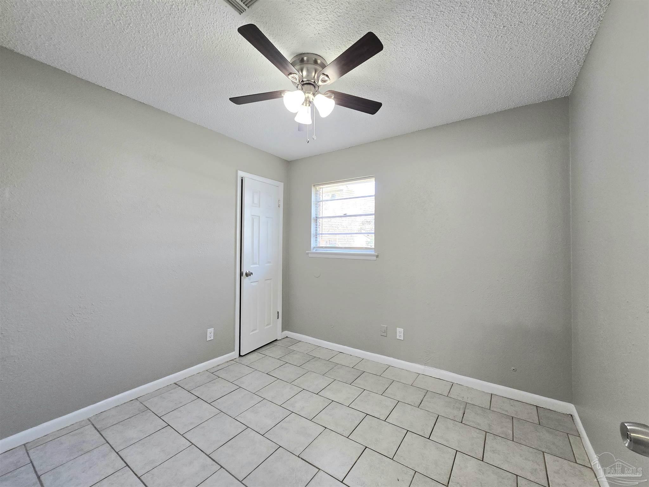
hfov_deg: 106.2
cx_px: 324
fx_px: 244
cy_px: 244
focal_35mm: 13
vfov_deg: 89.9
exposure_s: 1/60.2
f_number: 2.2
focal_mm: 2.2
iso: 80
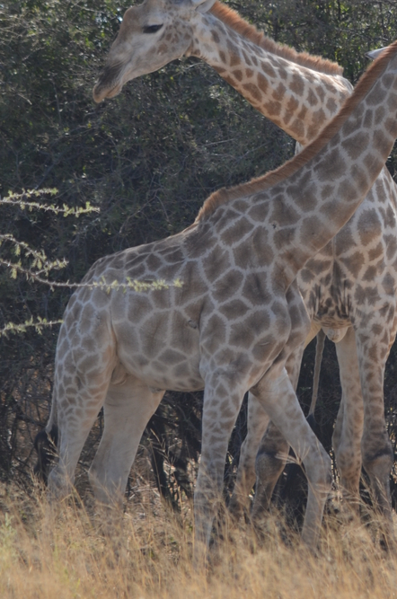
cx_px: 303
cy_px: 77
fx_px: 14351
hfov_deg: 1.6
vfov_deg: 2.4
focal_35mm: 864
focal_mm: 300
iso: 200
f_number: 6.3
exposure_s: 1/640
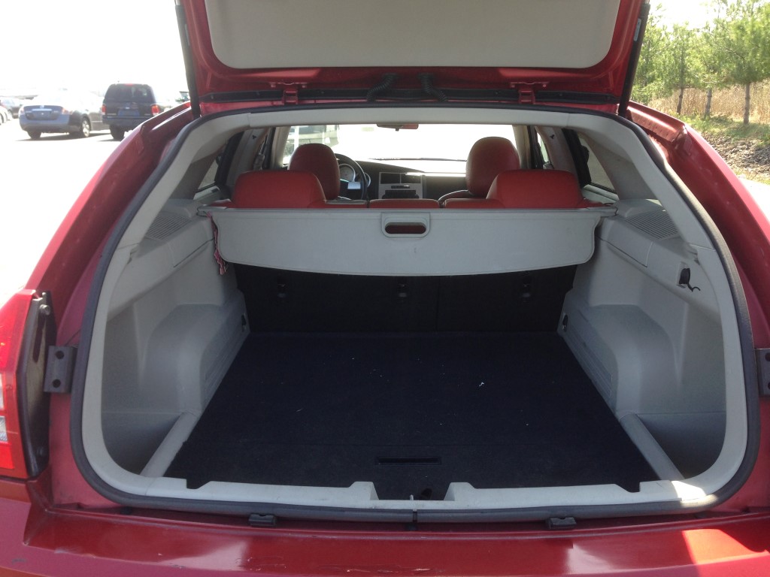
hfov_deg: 55.4
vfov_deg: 42.9
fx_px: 734
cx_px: 385
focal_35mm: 33
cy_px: 288
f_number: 2.4
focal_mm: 4.12
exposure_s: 1/201
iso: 50
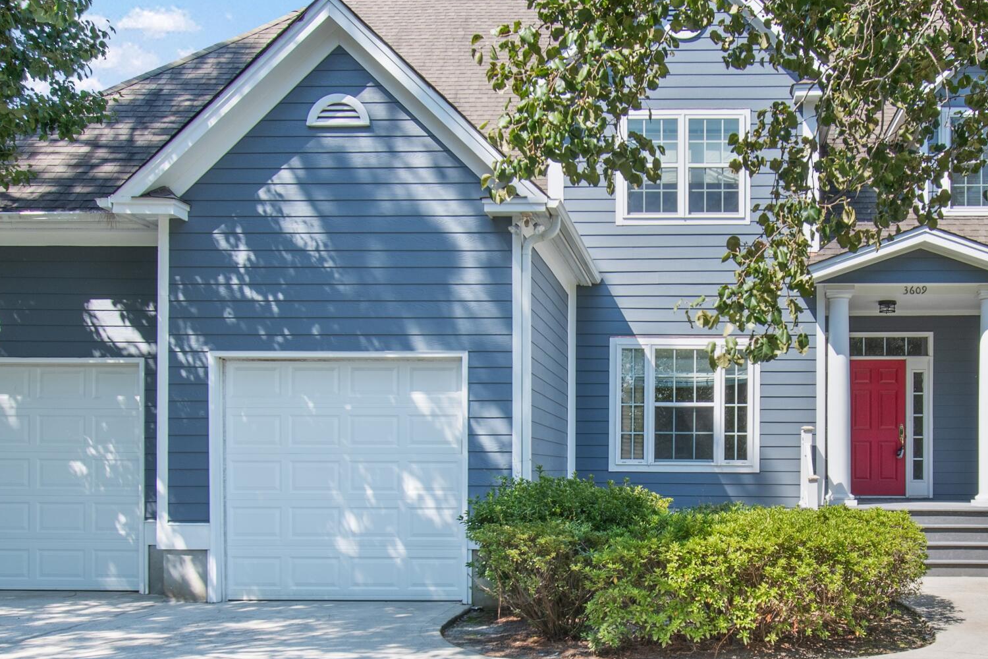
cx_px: 667
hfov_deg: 49.7
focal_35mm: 38
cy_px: 505
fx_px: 1043
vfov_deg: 34.2
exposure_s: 1/250
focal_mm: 13
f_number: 8
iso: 100
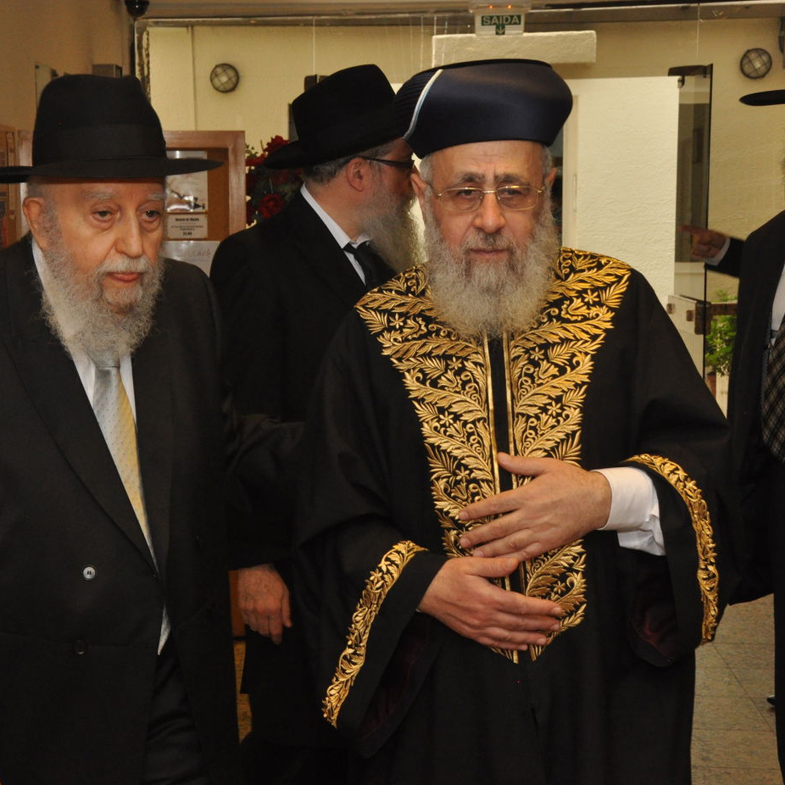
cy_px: 393
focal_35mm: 77
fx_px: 1976
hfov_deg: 22.4
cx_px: 298
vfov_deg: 22.5
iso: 1250
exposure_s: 1/60
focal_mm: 40
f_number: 10
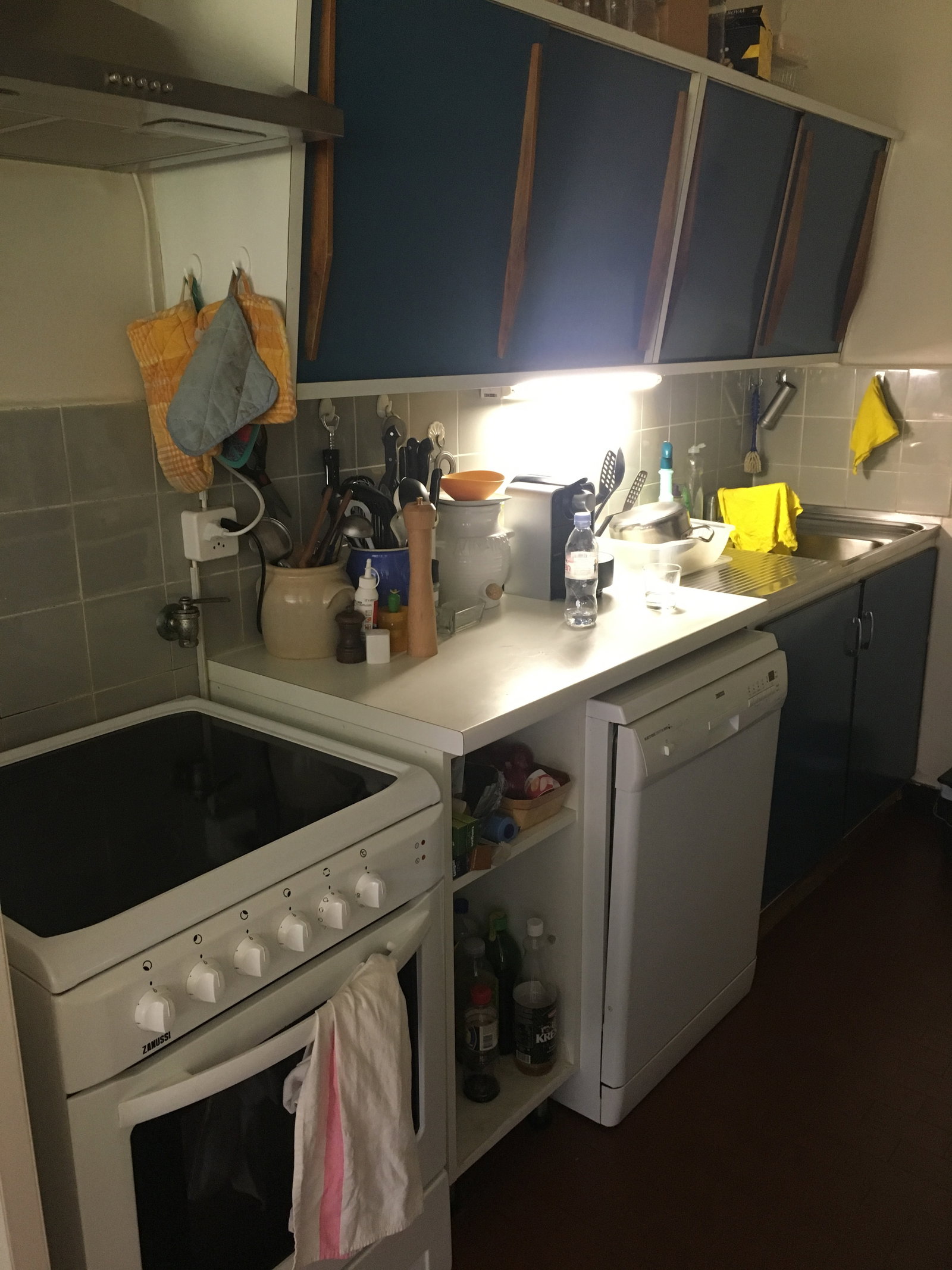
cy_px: 635
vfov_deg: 61.7
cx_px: 476
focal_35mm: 29
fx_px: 1063
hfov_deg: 48.2
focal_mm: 4.15
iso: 200
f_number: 2.2
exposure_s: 1/33
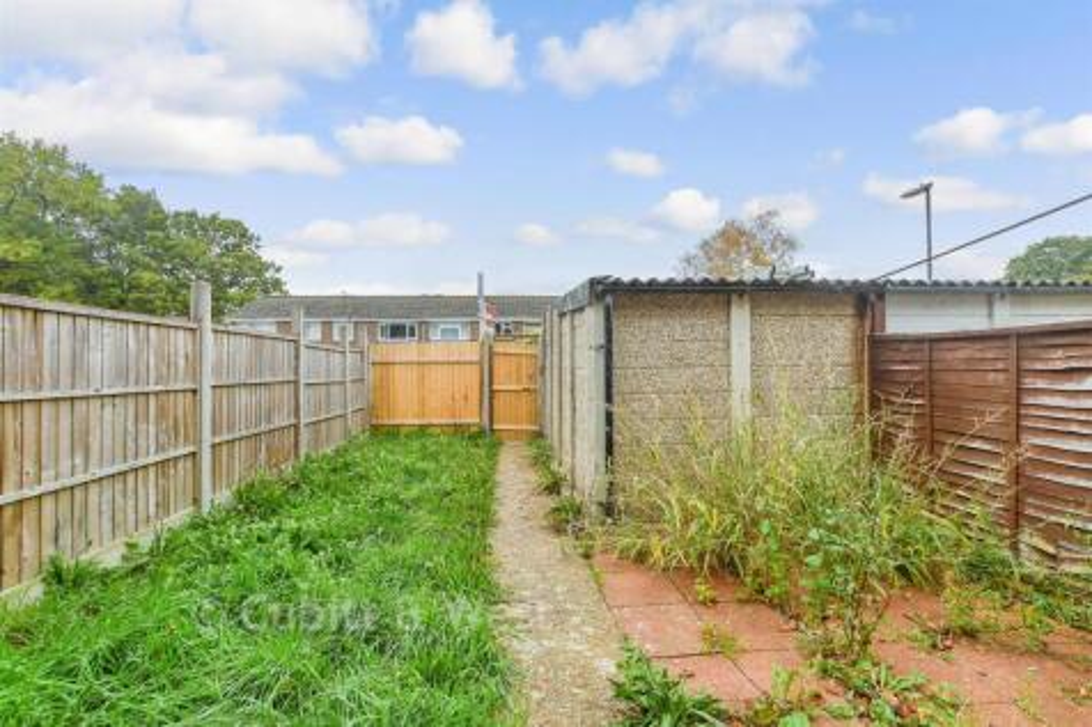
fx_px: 455
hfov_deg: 100.4
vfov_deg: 77.3
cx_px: 546
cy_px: 364
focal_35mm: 15
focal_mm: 10
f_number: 8
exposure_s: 1/80
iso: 160
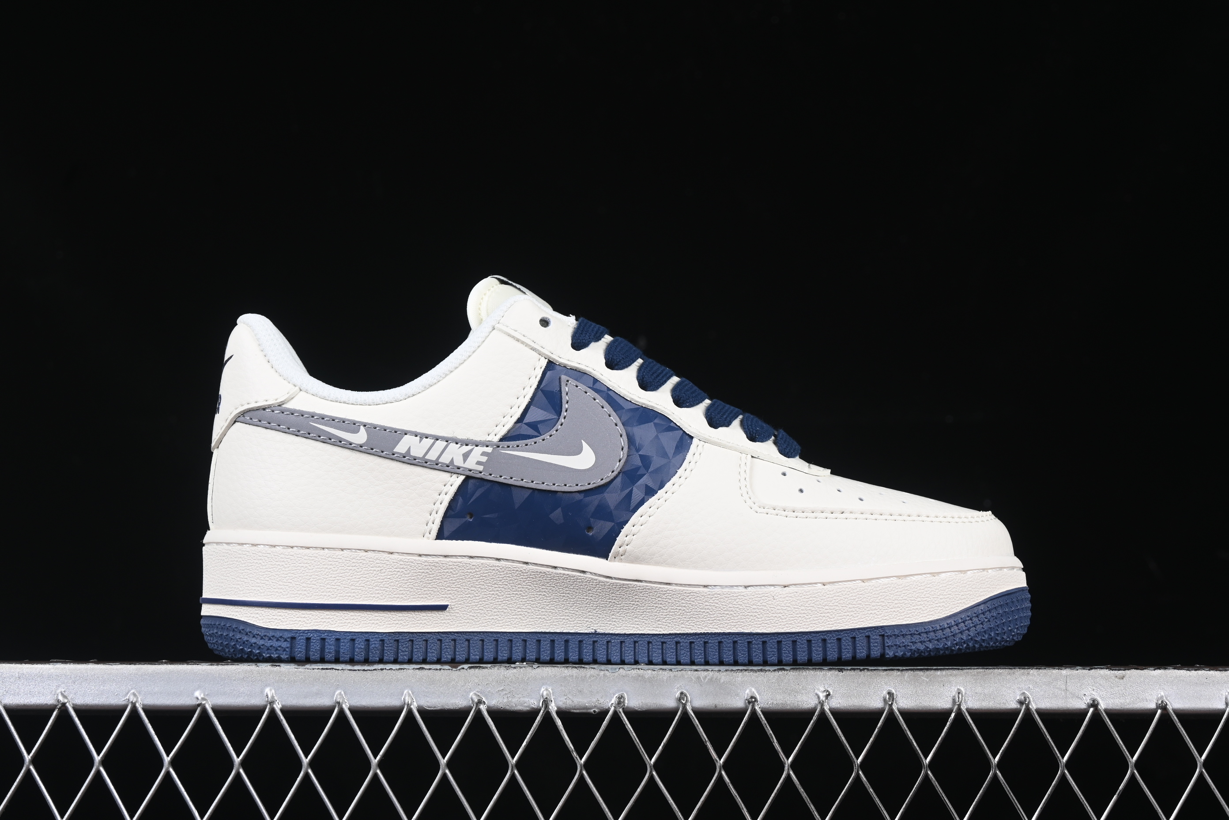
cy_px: 410
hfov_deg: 27.0
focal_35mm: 75
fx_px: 2560
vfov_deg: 18.2
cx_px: 614
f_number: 8
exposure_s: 1/80
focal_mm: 50
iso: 160
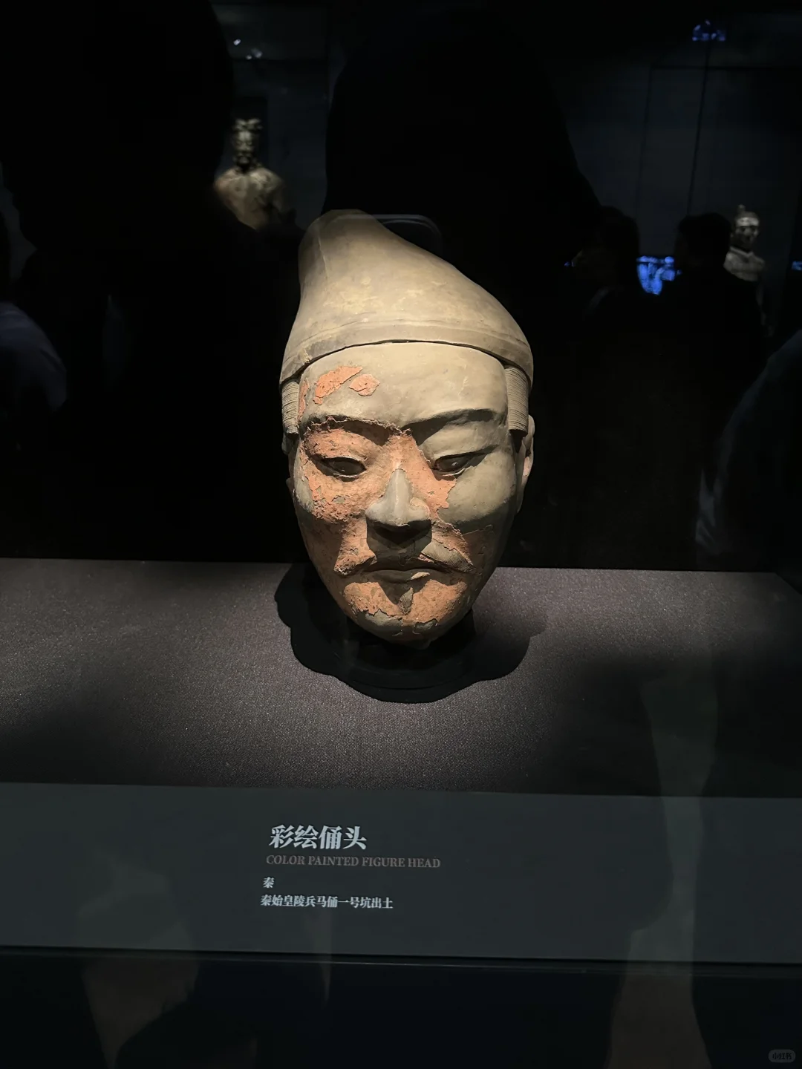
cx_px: 401
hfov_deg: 56.8
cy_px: 534
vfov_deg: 71.6
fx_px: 741
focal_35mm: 24
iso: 800
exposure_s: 1/53
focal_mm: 6.86
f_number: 1.78
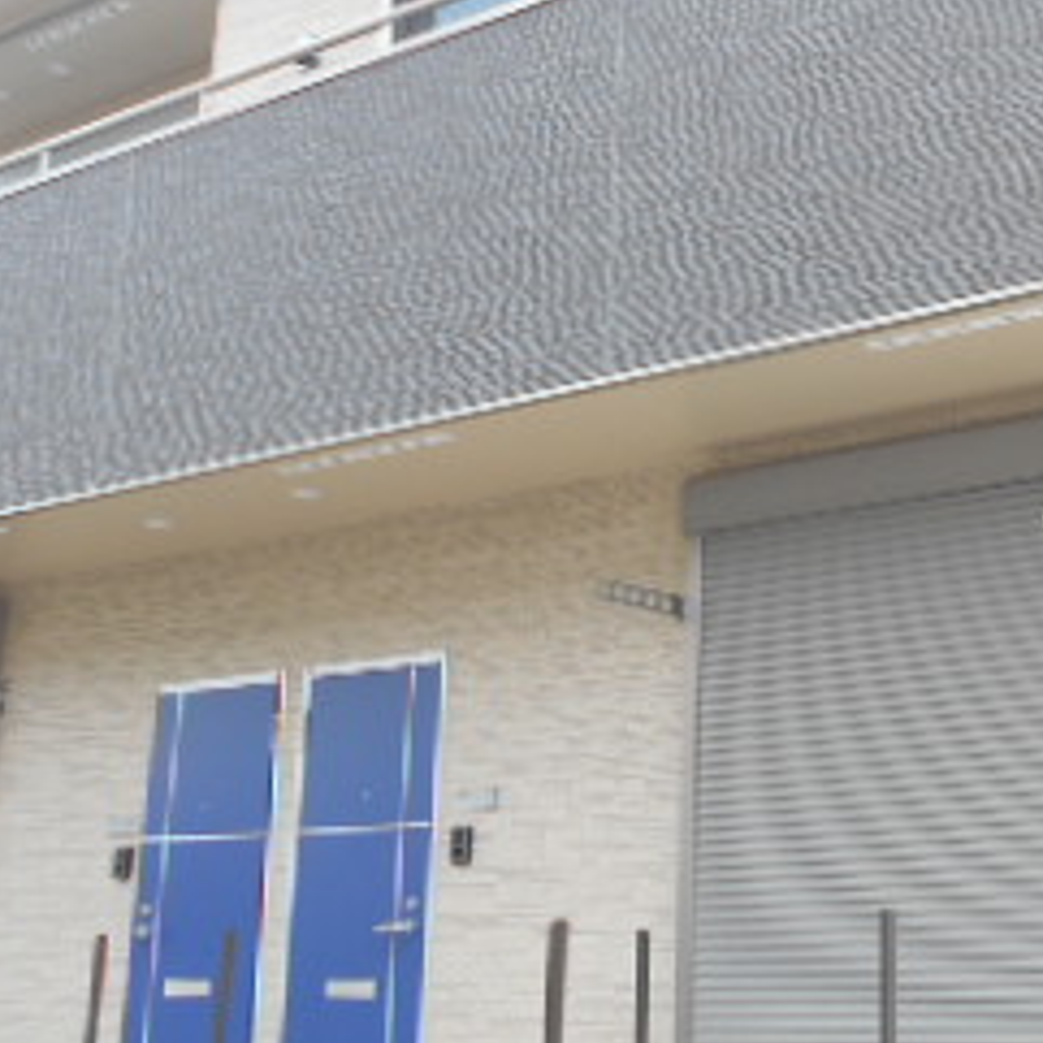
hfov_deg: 27.5
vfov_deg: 27.9
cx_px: 857
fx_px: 2079
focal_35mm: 61
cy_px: 294
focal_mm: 4.6
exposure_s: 1/160
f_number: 3.2
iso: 80
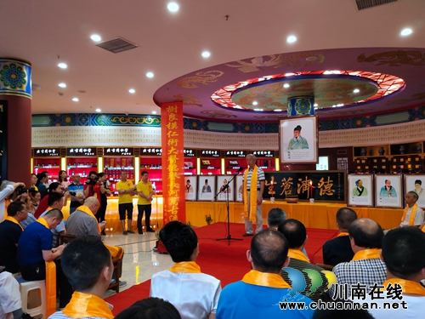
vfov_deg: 46.8
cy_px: 160
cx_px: 212
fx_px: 368
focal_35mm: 30
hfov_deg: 60.0
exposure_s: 1/50
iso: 204
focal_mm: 3.95
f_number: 1.8
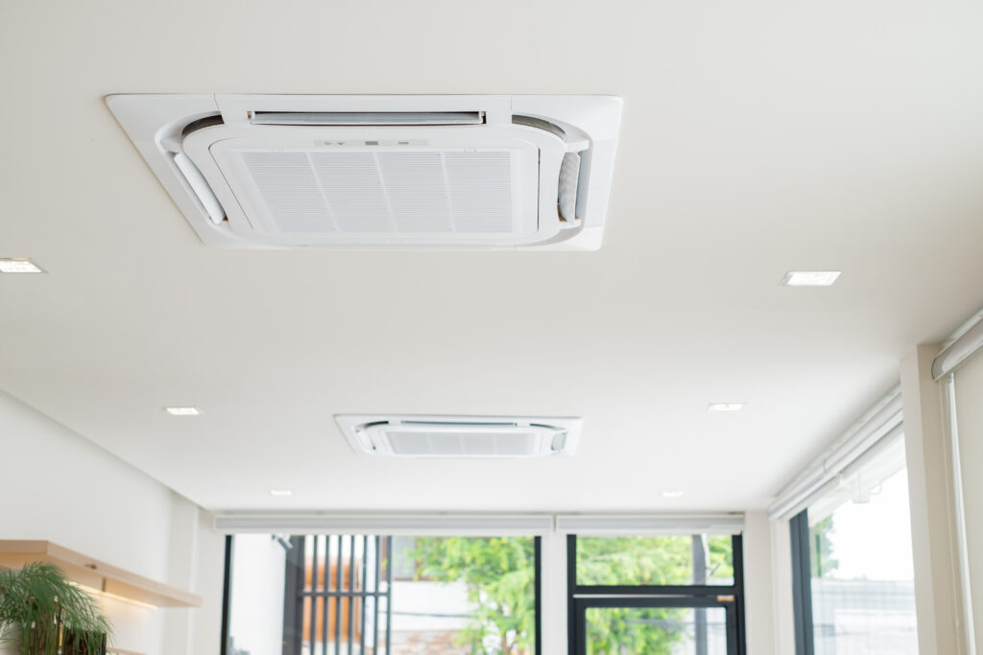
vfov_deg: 25.5
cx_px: 492
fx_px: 1447
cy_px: 328
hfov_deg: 37.5
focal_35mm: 53
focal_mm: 35
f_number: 3.6
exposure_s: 1/125
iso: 200
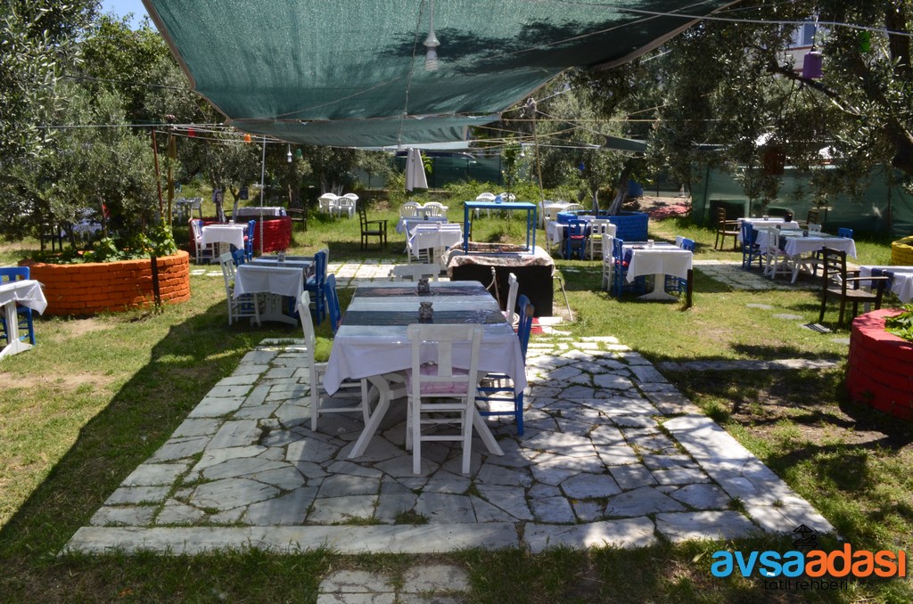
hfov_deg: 67.5
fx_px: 683
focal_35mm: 27
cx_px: 456
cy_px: 302
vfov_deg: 47.7
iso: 1000
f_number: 22
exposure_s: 1/200
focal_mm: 18
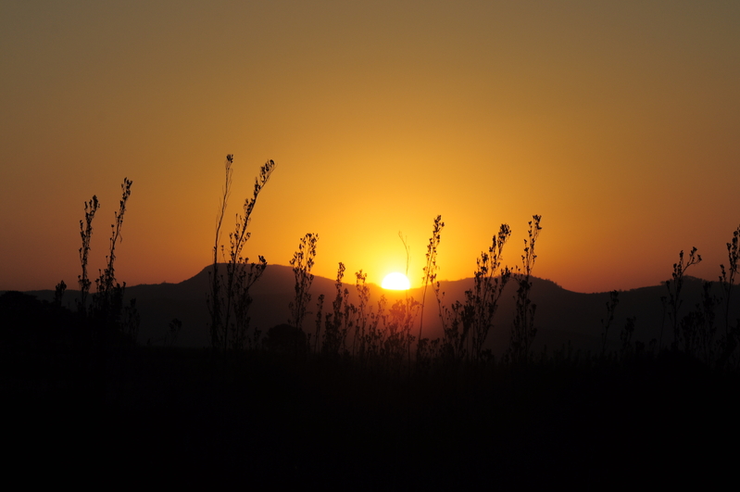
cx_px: 370
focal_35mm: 138
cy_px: 246
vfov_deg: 9.9
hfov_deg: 14.9
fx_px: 2834
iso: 250
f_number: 11
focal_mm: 92
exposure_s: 1/1250
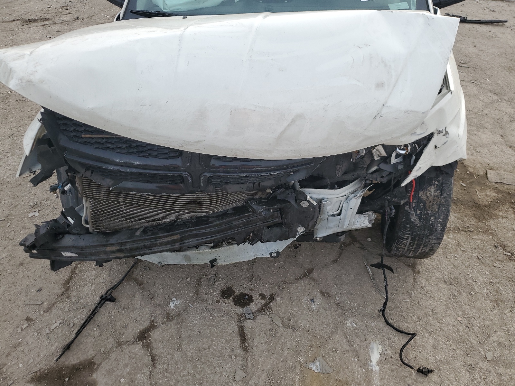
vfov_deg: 53.1
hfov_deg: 67.3
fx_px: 387
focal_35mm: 26
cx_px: 258
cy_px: 193
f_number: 1.5
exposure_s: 1/1250
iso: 50
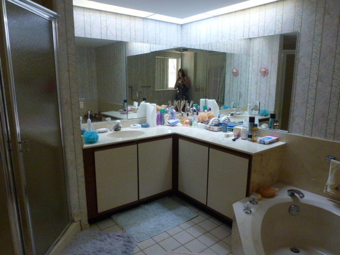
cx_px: 170
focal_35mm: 24
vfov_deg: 56.8
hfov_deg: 71.6
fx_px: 236
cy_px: 128
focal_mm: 4.3
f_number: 3.3
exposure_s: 1/50
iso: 400
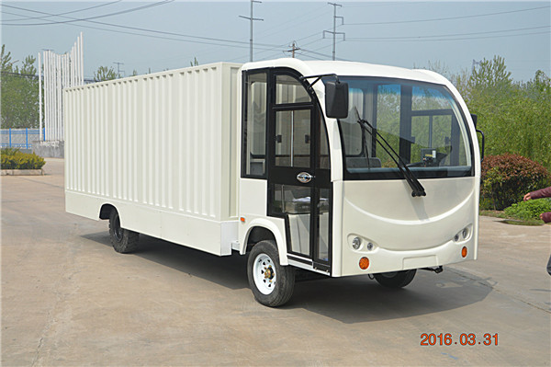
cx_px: 276
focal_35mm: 45
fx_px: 688
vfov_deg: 29.8
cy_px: 184
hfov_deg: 43.6
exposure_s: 1/320
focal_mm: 30
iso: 100
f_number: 9
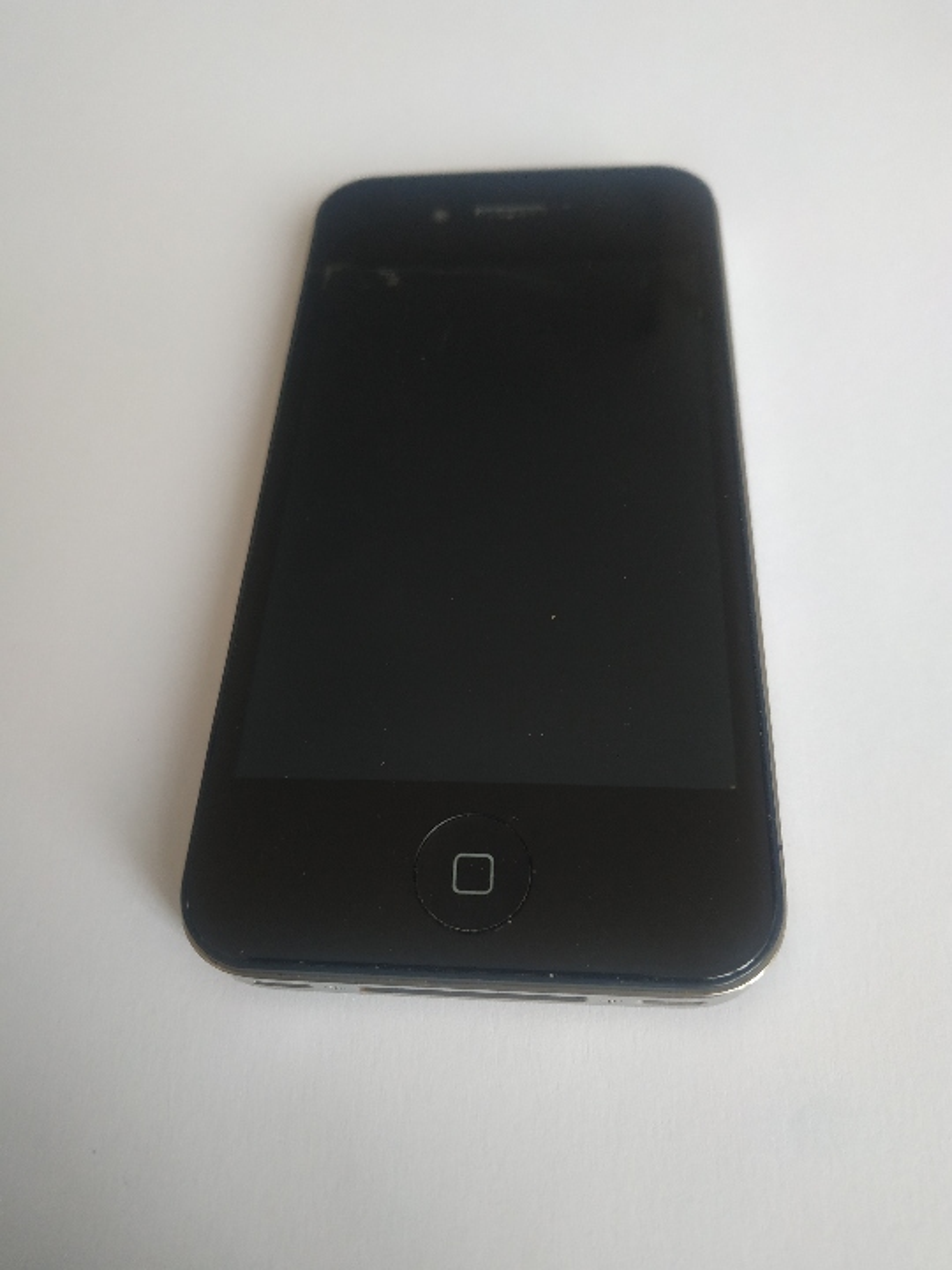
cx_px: 476
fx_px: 880
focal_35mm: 24
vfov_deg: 71.6
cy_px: 635
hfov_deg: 56.8
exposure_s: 1/50
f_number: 1.9
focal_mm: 3.94
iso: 250
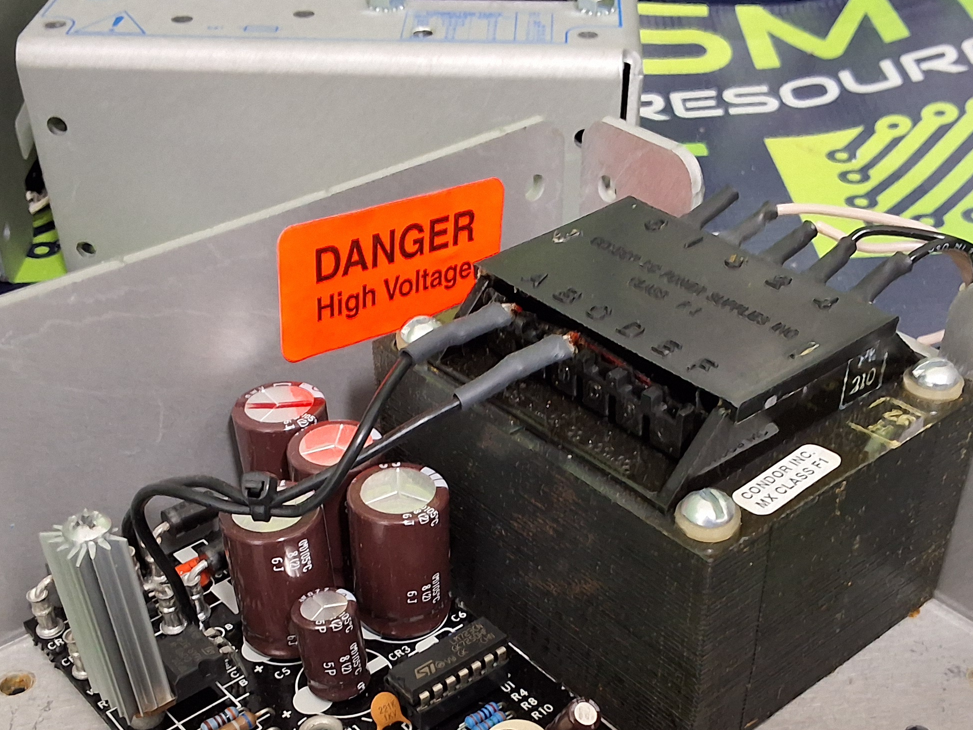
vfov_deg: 30.2
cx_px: 504
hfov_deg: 40.4
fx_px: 1321
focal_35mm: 47
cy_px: 572
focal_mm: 2.91
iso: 250
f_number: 1.9
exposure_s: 1/24
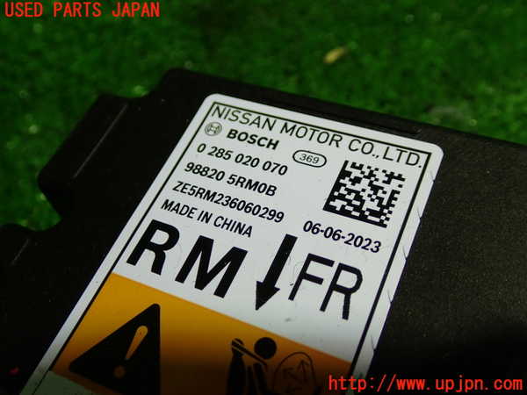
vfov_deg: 37.7
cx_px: 264
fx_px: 579
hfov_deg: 49.0
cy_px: 198
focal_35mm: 38
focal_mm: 6.83
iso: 200
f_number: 2.7
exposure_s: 1/50
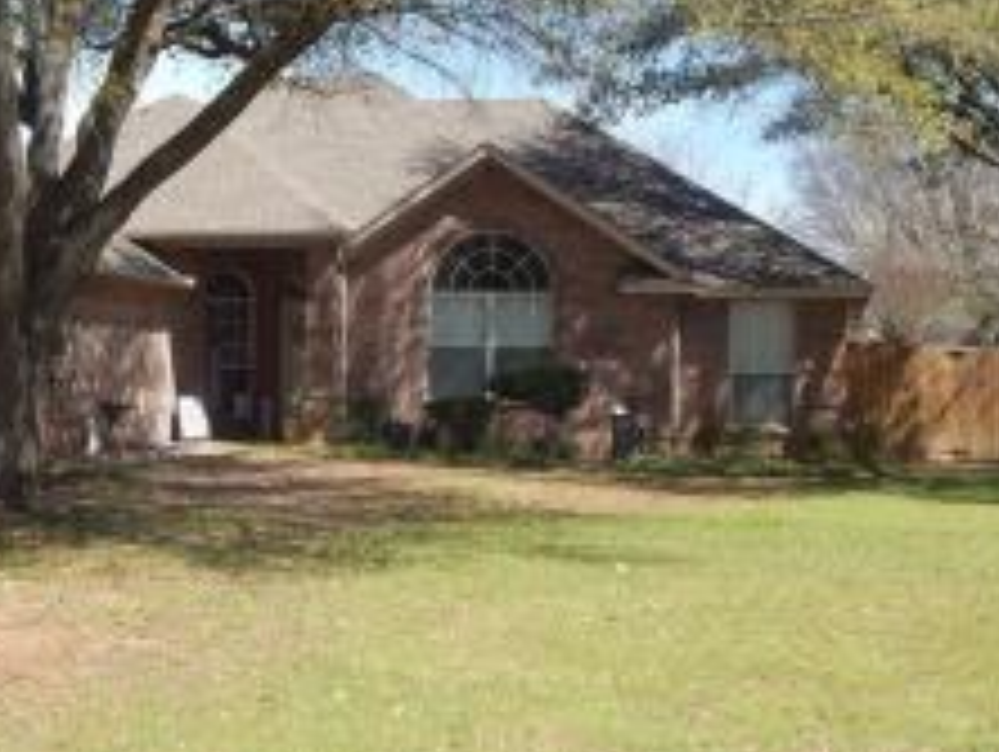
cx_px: 364
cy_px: 270
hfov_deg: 30.5
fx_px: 1820
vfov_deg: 23.3
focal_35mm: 63
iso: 125
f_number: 3.3
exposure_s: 1/640
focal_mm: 6.1
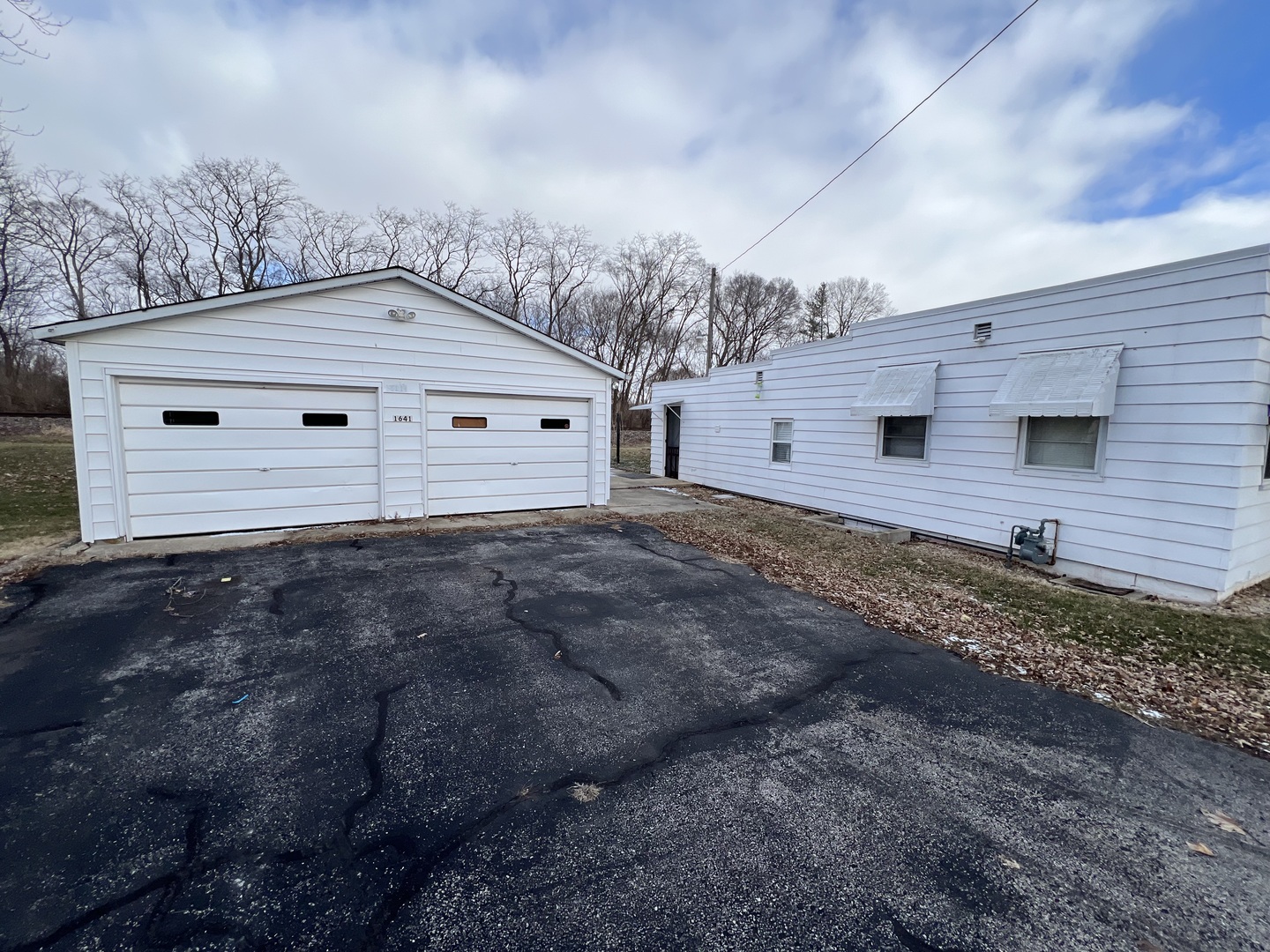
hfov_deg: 106.2
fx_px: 477
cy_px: 476
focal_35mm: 13
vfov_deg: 89.9
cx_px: 635
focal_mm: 1.57
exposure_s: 1/758
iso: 32
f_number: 1.8
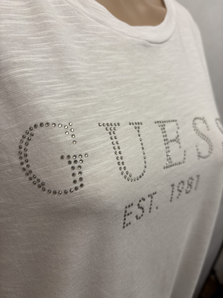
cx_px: 112
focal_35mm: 26
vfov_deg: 67.3
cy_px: 149
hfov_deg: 53.1
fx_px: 223
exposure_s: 1/50
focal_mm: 5.96
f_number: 1.6
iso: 64
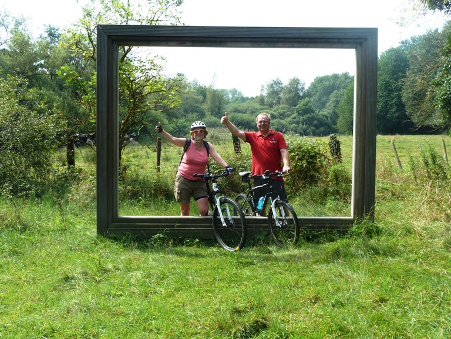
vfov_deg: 30.3
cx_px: 226
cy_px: 170
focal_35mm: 48
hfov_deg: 39.7
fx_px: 625
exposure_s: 1/160
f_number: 4
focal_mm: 7.9
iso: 80
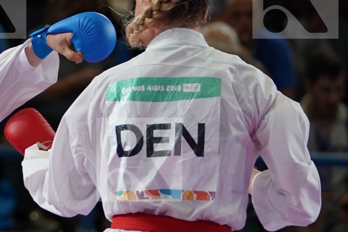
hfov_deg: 3.9
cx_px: -17
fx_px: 5065
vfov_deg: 2.6
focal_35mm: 524
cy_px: 160
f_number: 2.8
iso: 1000
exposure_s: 1/1000
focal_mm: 147
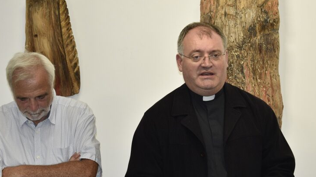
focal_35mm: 122
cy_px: 117
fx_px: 1020
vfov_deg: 10.0
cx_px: 137
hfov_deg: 17.6
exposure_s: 1/125
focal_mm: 55
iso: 560
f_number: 5.6
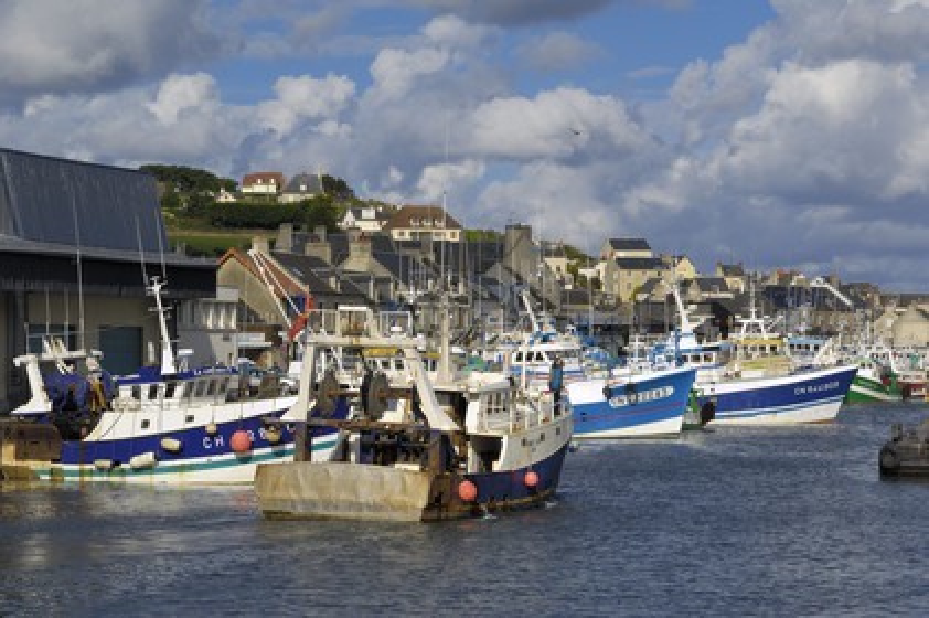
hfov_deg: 19.5
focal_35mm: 105
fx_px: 2707
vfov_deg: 13.0
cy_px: 309
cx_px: 464
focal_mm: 70
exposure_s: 1/160
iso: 100
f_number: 11
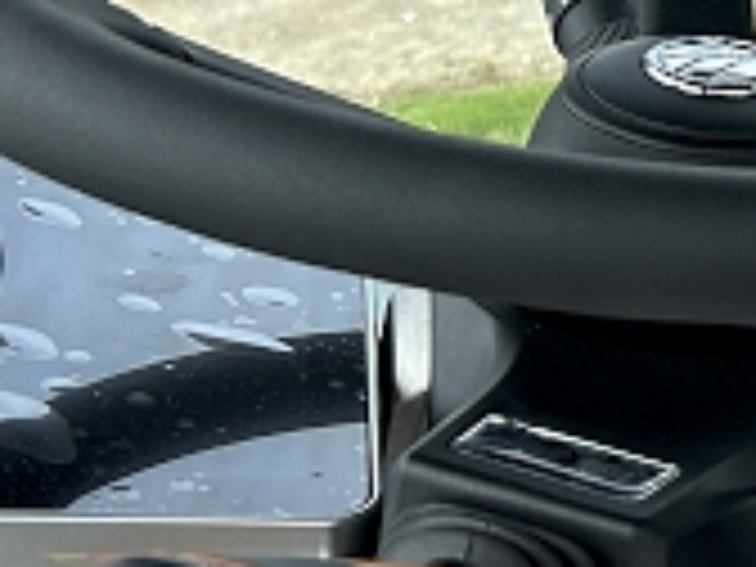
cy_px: 135
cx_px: 1620
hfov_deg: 13.2
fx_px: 2708
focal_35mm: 124
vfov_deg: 11.9
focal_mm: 5.7
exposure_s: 1/1038
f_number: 1.5
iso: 50
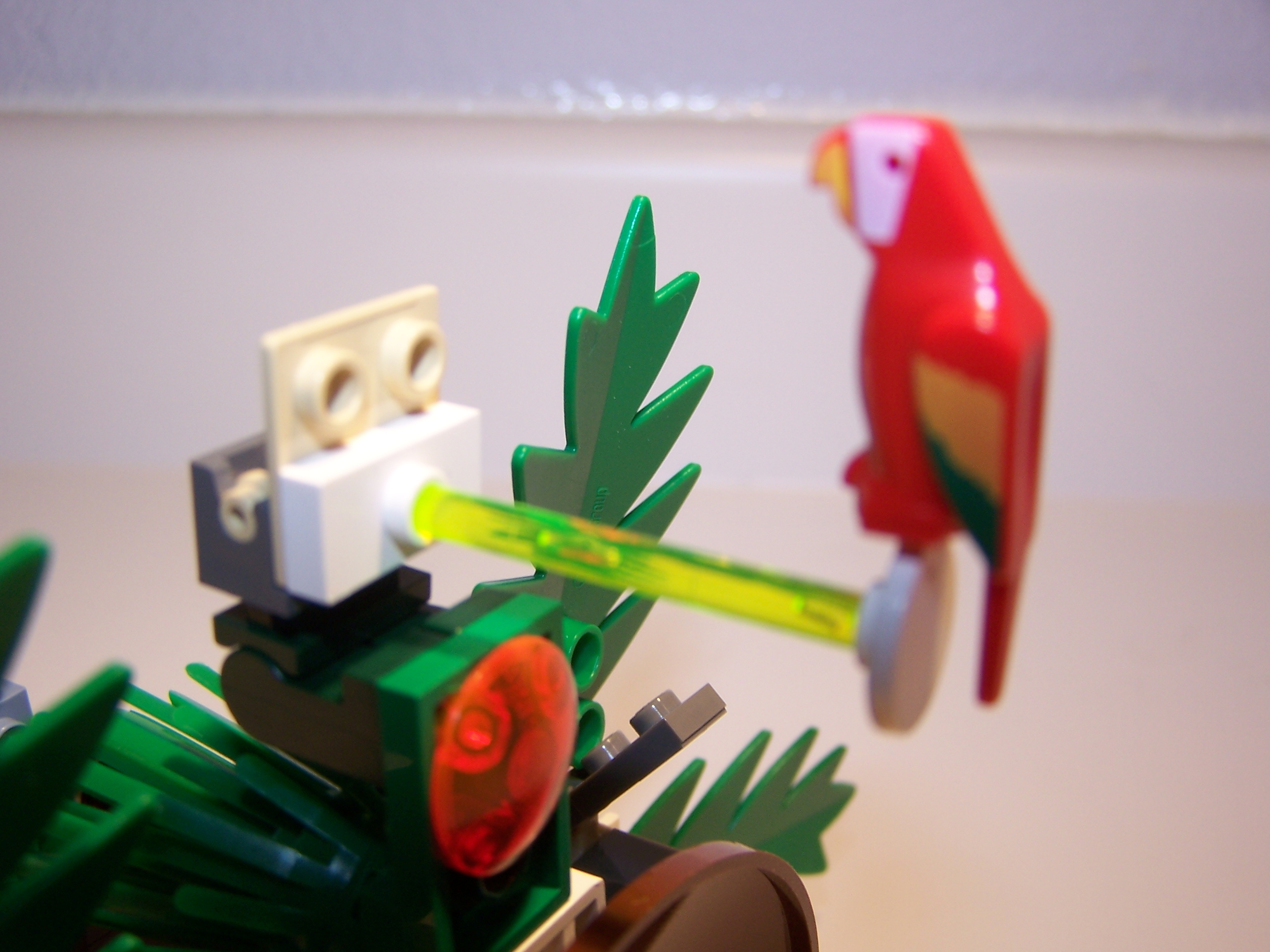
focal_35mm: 38
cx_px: 635
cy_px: 476
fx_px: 1394
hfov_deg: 49.0
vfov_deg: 37.7
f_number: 2.8
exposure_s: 1/60
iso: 80
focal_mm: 6.3
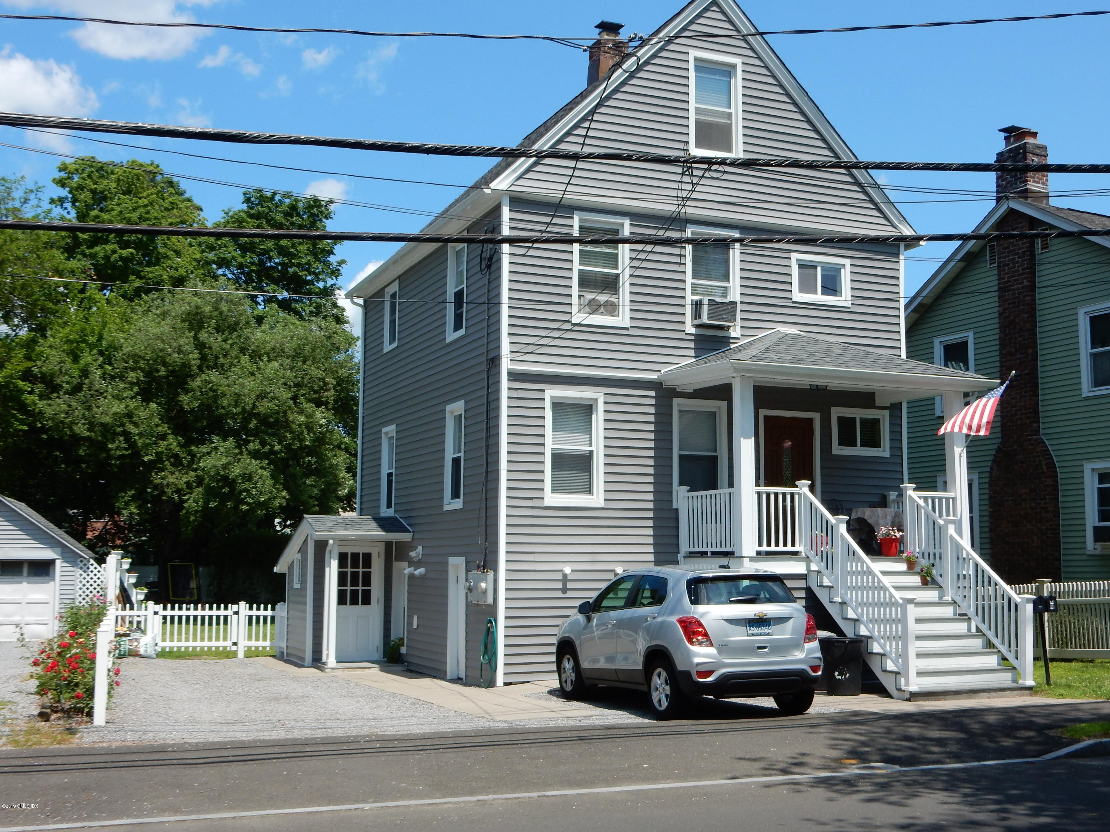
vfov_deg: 33.6
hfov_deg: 43.9
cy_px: 416
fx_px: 1379
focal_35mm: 43
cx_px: 555
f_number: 4.5
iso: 125
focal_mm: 7.6
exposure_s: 1/800
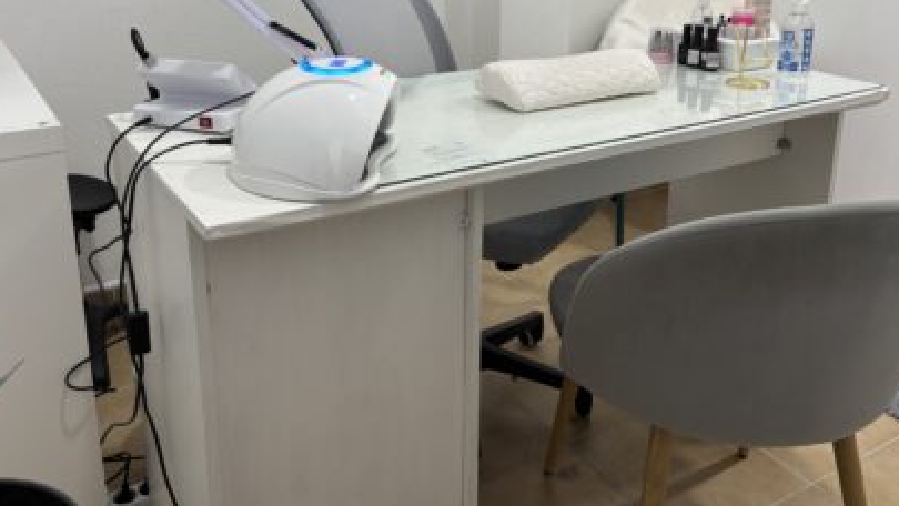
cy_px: 128
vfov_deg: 33.1
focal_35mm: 35
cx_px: 455
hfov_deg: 56.6
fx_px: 834
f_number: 1.6
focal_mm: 5.96
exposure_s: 1/50
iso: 100
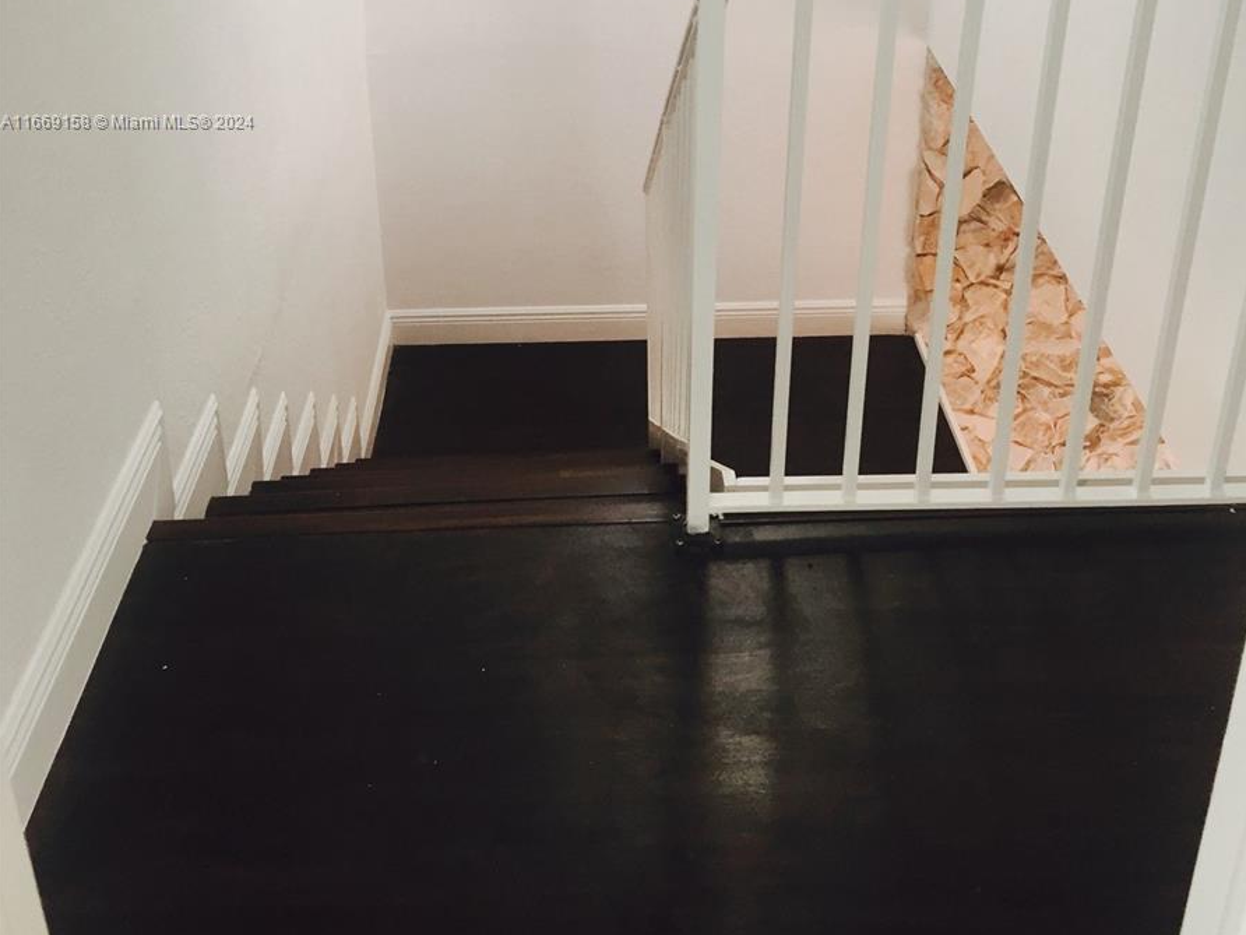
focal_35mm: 39
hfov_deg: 47.9
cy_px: 123
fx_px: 1404
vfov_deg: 35.0
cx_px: 626
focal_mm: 4.15
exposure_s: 1/30
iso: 40
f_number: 2.2
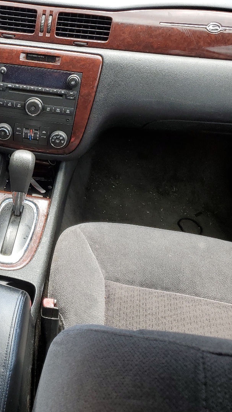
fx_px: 459
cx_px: 6
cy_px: 194
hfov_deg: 27.0
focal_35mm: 42
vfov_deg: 48.3
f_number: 1.5
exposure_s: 1/200
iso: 50
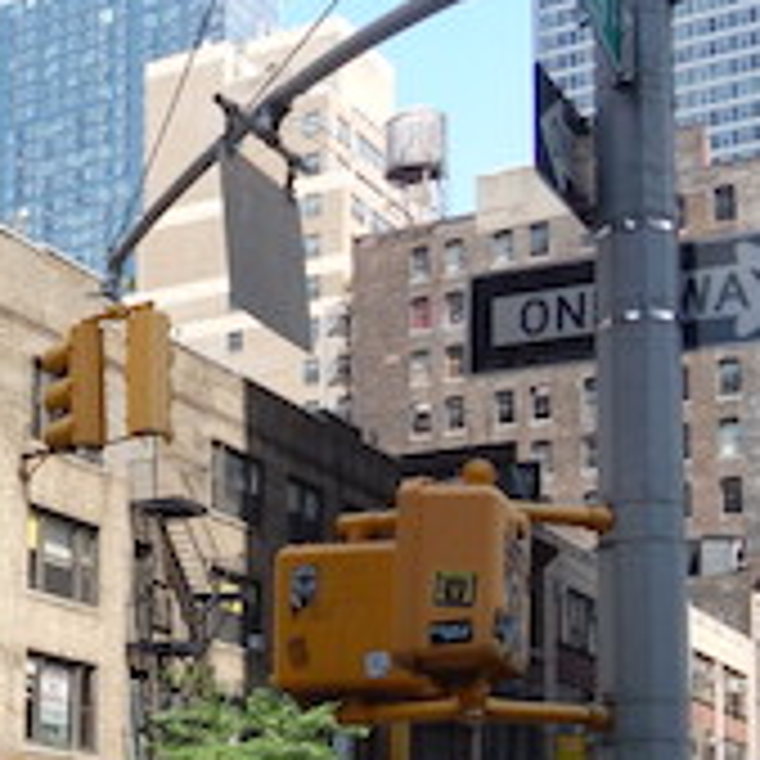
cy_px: 684
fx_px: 1714
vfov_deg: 24.3
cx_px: -351
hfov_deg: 21.4
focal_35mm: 69
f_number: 3
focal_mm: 4
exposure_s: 1/640
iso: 125
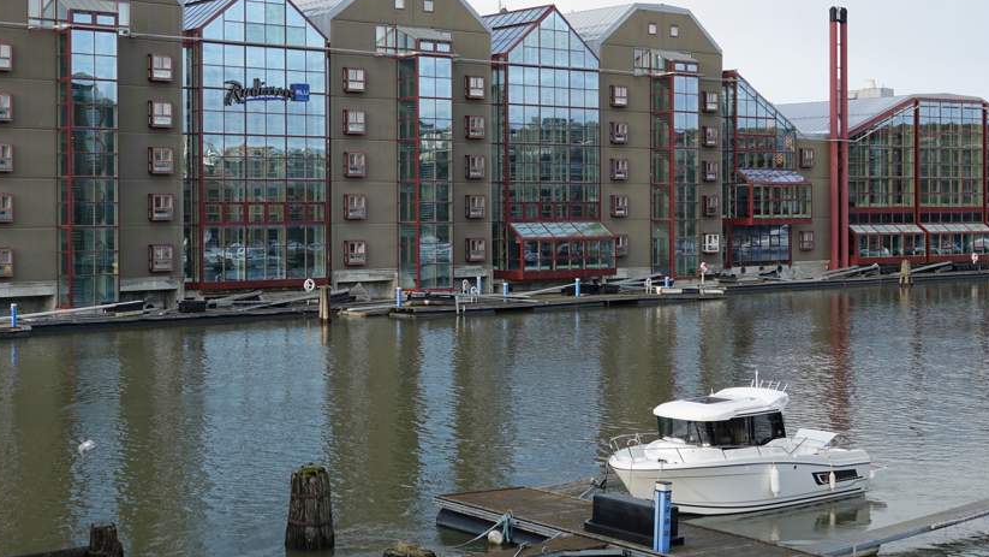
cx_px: 345
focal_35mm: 55
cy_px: 221
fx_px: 1442
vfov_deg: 21.8
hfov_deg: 37.5
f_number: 3.5
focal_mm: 14.65
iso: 100
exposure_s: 1/250
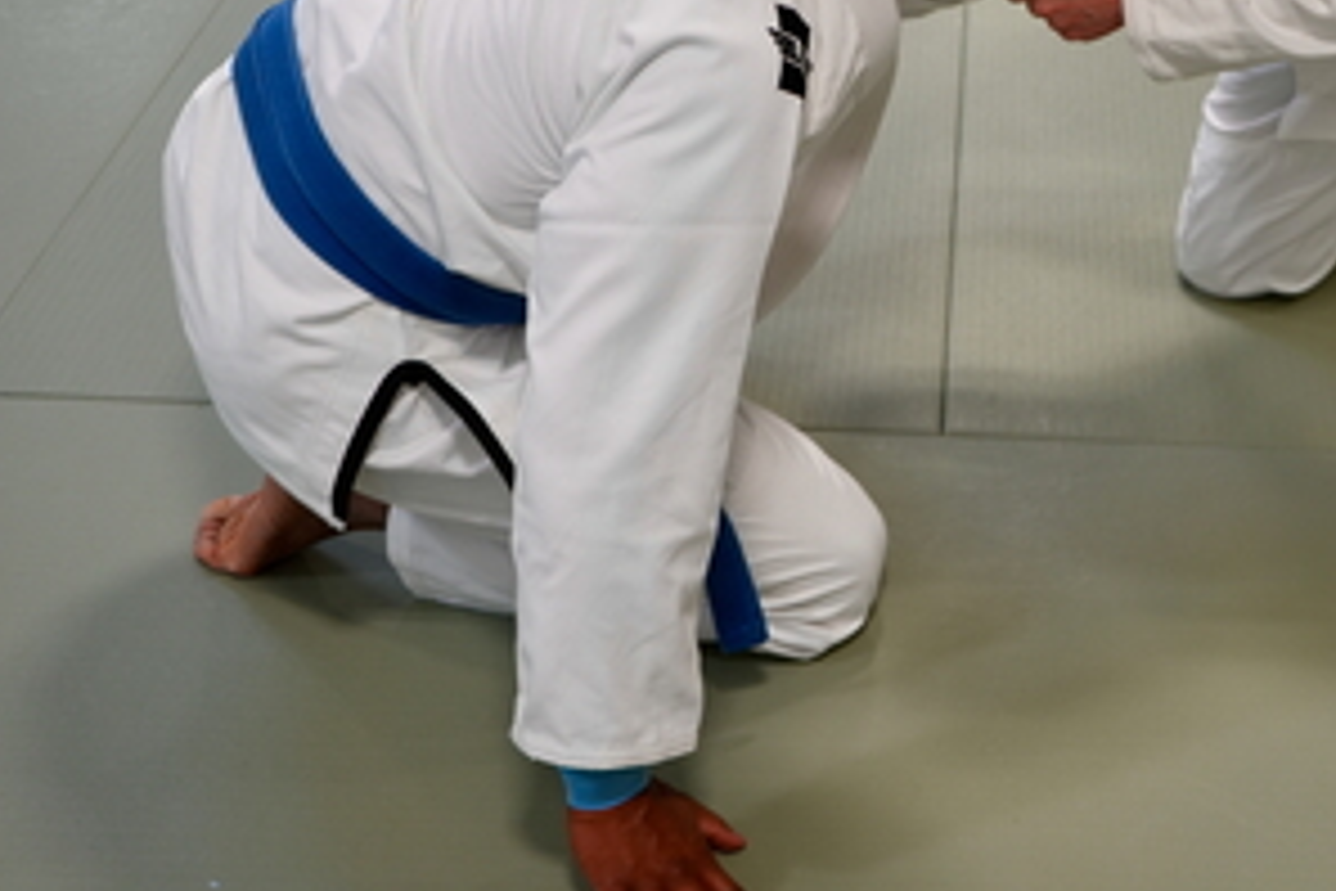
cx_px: 1111
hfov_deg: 30.5
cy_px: 209
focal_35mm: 64
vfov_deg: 21.0
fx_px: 2375
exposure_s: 1/160
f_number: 4
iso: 640
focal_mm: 38
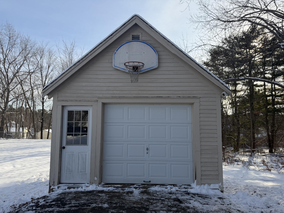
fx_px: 197
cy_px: 106
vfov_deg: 56.8
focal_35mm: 24
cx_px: 142
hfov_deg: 71.6
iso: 80
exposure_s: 1/3953
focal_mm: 6.76
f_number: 1.78
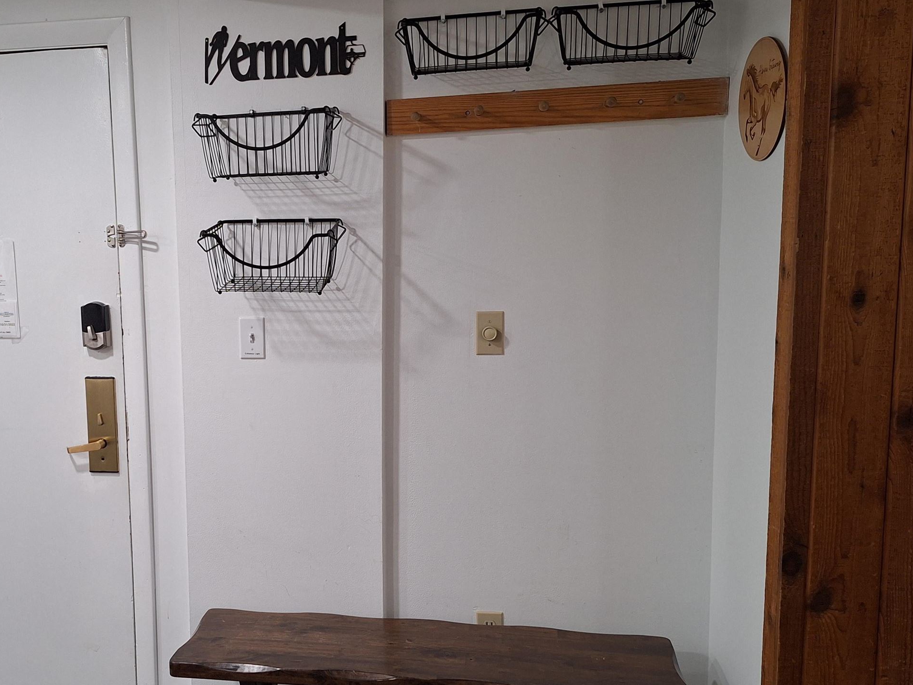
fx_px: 976
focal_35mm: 37
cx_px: 262
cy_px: 396
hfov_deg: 48.7
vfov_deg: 38.6
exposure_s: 1/40
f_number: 1.8
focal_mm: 5.54
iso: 125
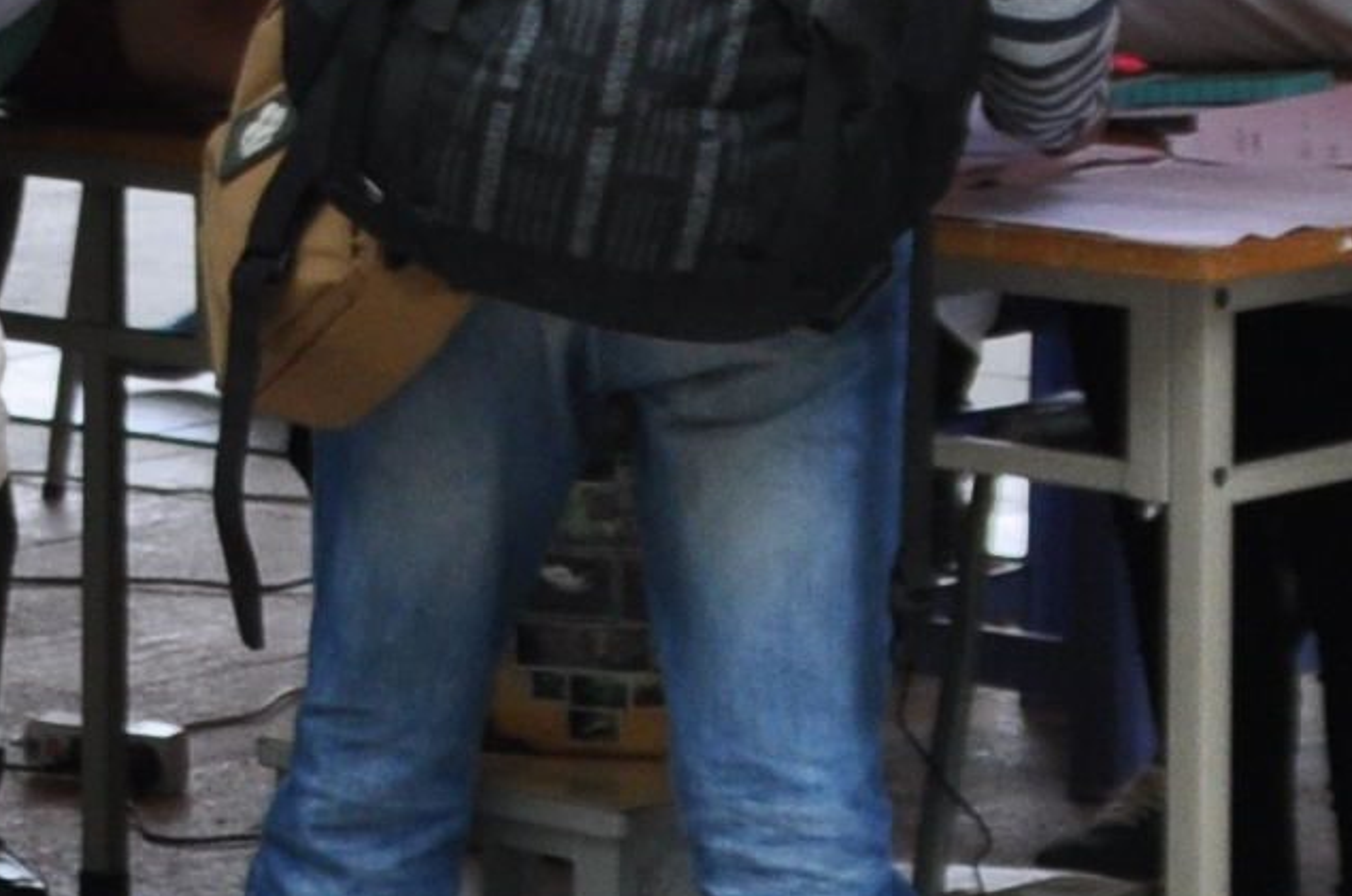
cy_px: -334
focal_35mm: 223
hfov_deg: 9.0
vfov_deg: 6.1
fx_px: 8360
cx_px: -845
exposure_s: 1/100
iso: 400
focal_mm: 22
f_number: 5
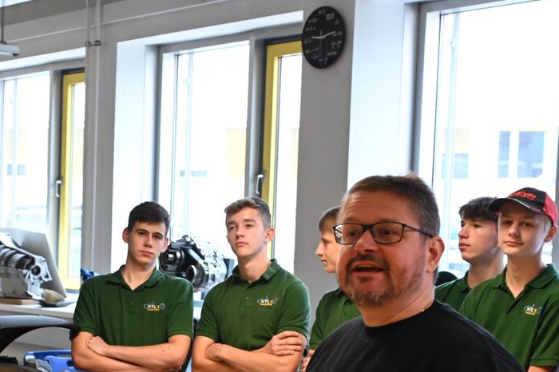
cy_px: 375
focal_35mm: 88
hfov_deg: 22.2
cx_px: -2
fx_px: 1366
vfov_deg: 15.2
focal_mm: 38
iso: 3200
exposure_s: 1/160
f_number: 4.5
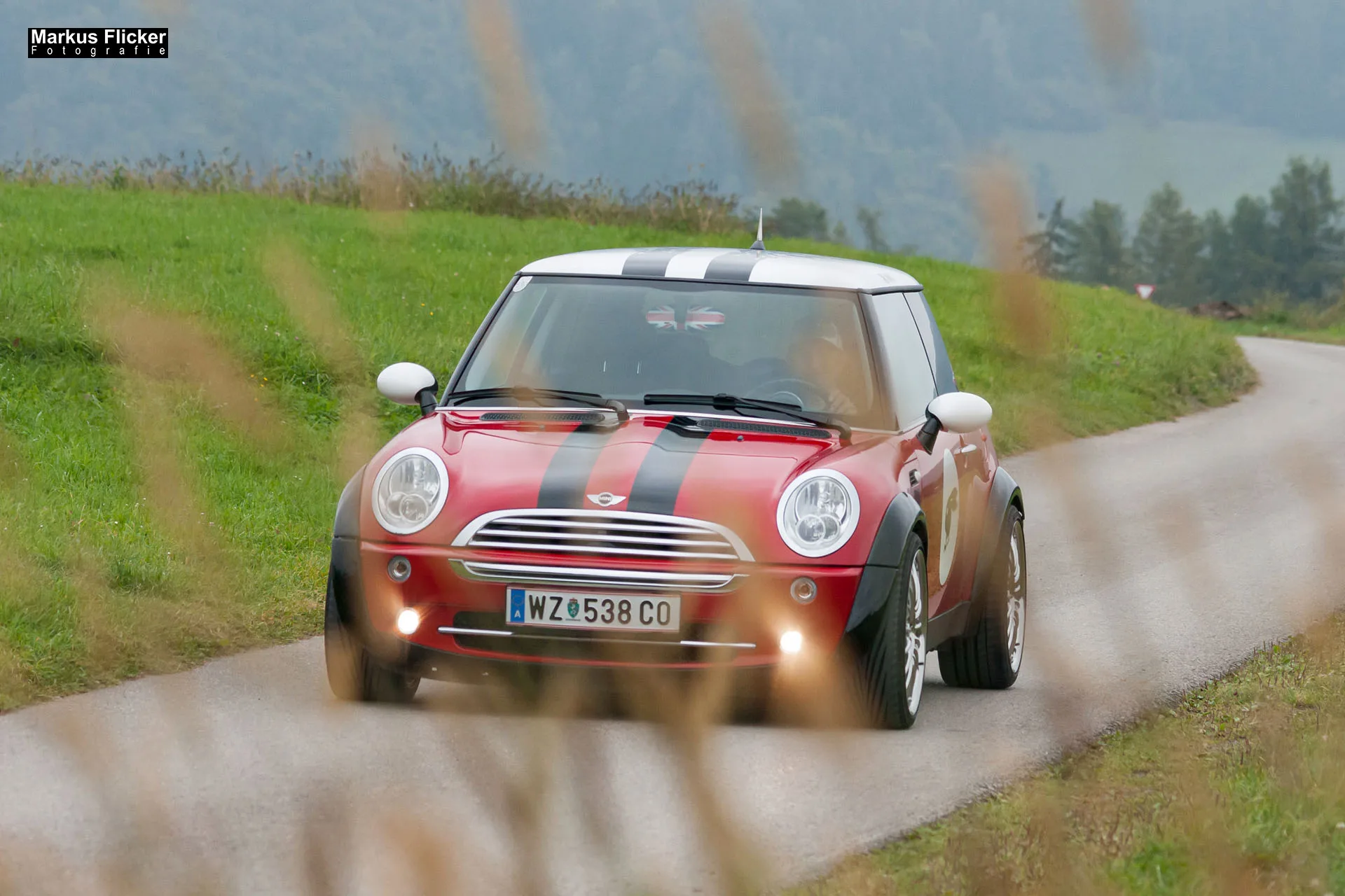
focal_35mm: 225
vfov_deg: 6.1
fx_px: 8406
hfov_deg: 9.1
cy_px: 448
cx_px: 672
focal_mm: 150
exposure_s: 1/800
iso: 800
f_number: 6.3
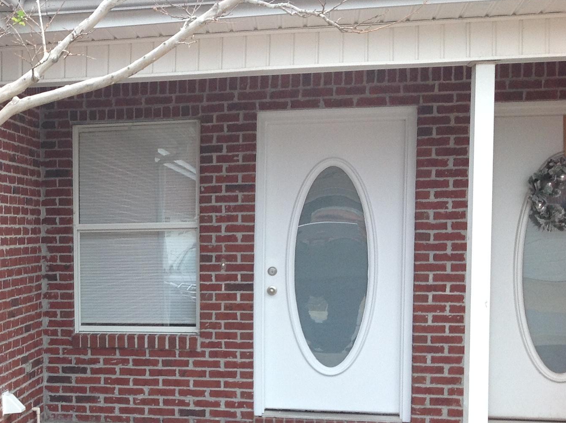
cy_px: 327
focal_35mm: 68
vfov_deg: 21.3
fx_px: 1110
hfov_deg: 27.3
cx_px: 33
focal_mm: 4.28
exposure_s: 1/201
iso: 50
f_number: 2.4
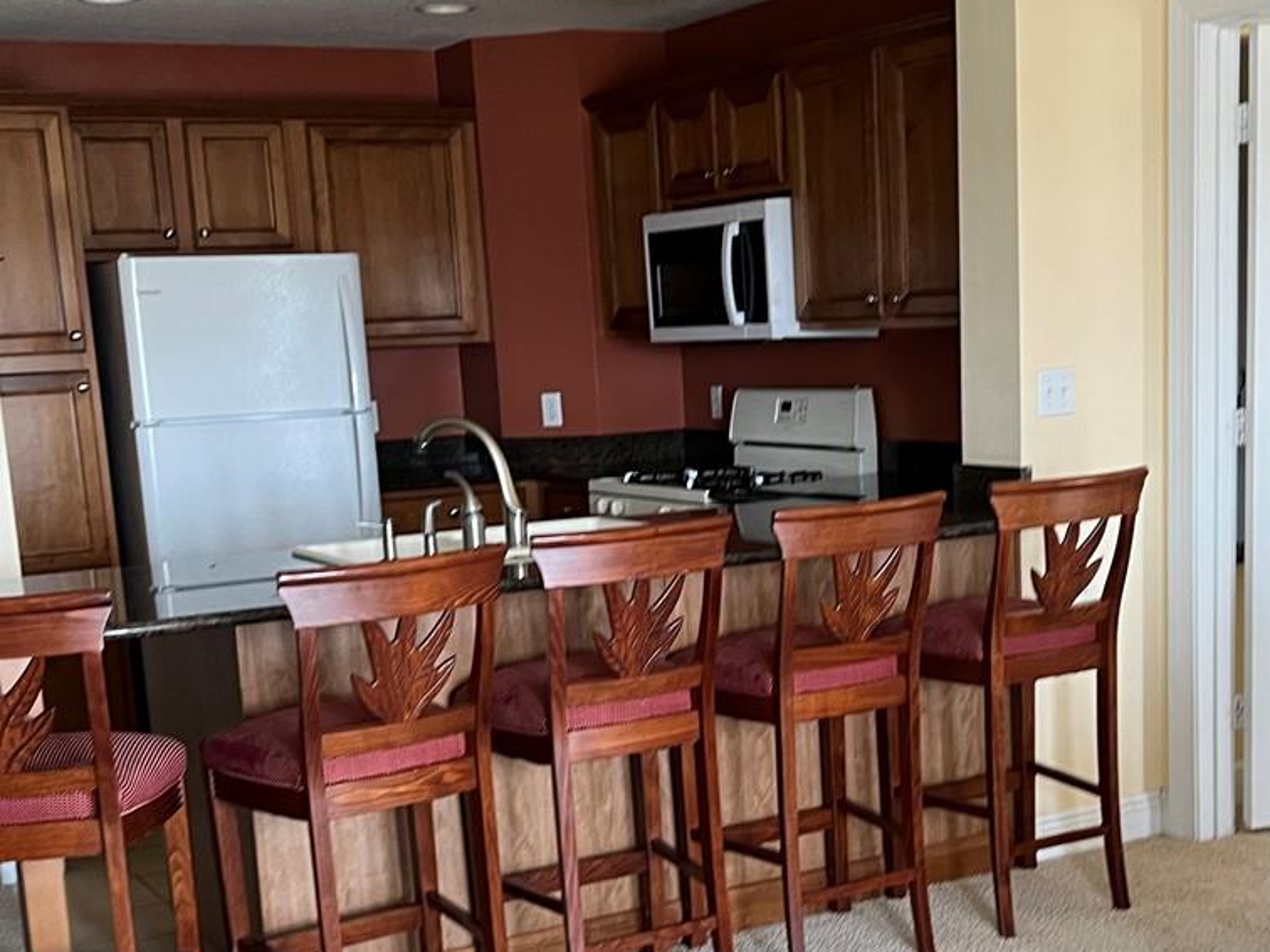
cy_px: 745
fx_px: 2018
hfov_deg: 34.8
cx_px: 753
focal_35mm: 55
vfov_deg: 26.1
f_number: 1.5
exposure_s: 1/97
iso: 125
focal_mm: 5.7
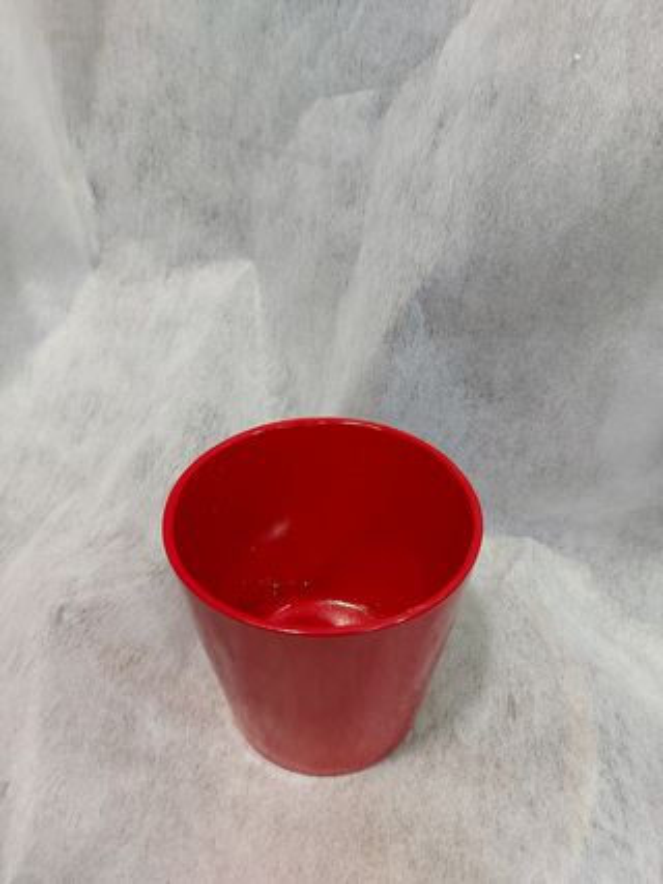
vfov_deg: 71.6
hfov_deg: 56.8
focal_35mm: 24
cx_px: 332
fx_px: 613
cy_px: 442
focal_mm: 5.23
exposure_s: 1/33
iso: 200
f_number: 1.8
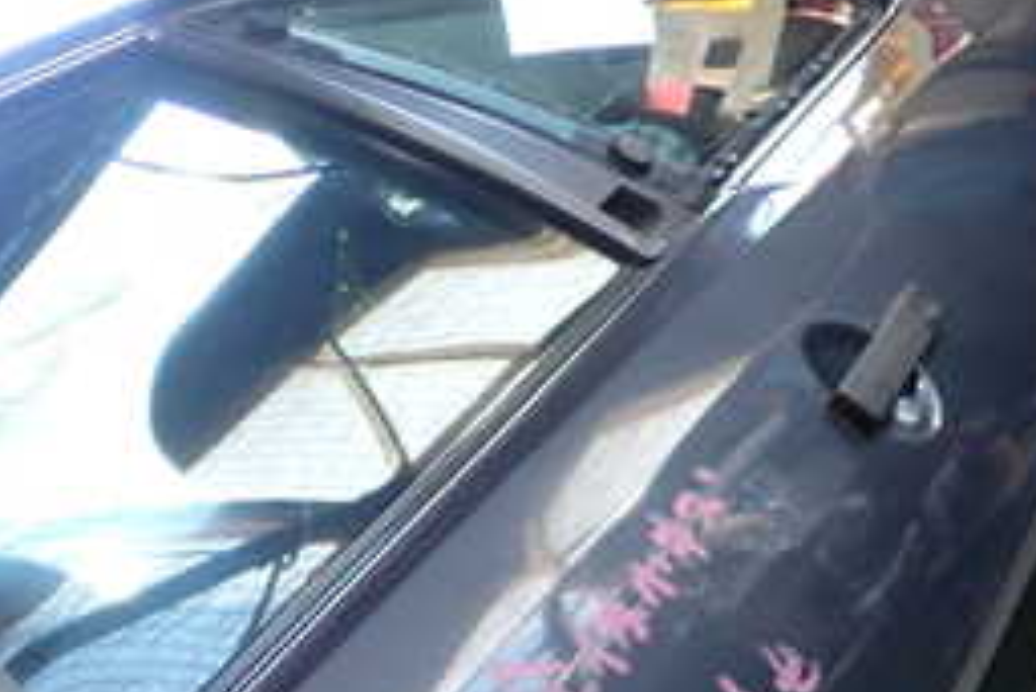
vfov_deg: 17.6
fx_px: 2102
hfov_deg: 27.6
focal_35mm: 73
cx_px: 429
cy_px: 878
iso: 200
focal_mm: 5.4
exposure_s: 1/60
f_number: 2.3
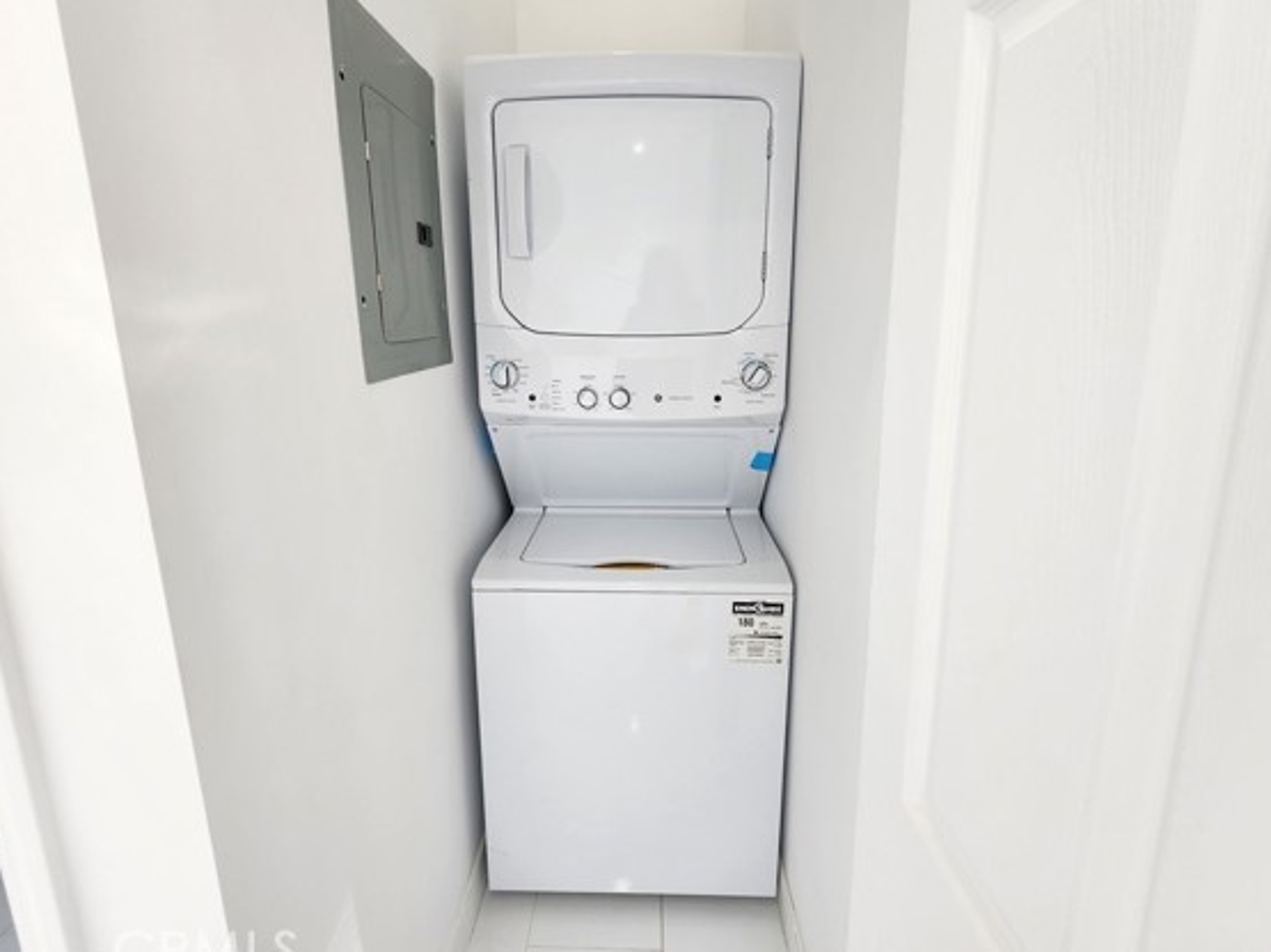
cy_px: 435
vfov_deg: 81.5
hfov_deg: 98.2
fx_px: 551
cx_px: 632
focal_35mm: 15
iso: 64
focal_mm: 2.2
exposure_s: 1/60
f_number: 2.2
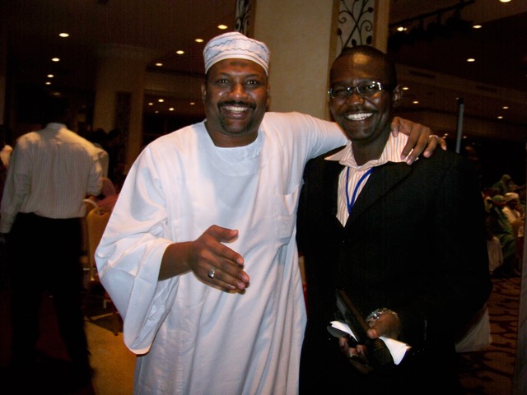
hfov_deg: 55.4
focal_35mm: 33
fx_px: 502
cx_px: 264
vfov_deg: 42.9
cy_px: 198
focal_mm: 5.85
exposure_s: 1/30
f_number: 2.8
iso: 200
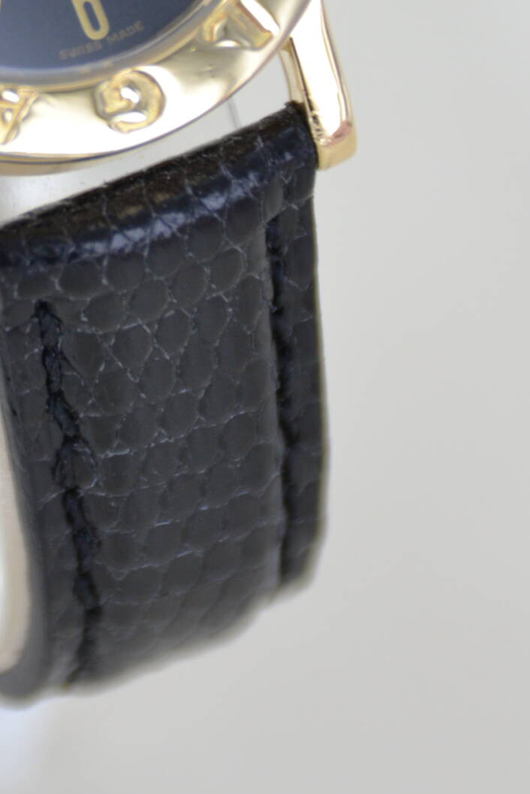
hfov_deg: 1.5
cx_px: 28
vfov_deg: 2.3
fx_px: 20015
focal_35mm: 907
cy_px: -47
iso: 400
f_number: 7.1
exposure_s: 1/60
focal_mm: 250
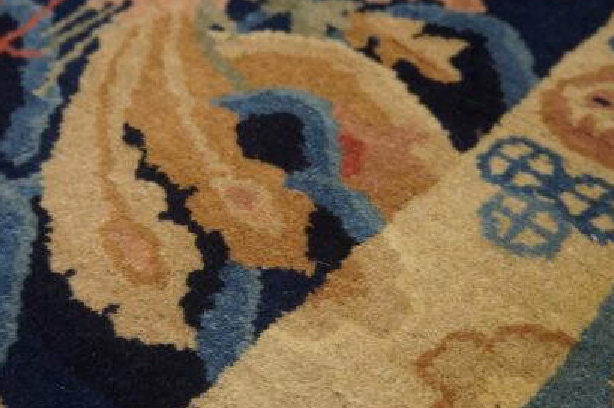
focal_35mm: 44
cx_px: 276
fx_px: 750
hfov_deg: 44.5
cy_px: 209
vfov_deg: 30.5
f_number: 4
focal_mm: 20
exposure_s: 1/60
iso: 640
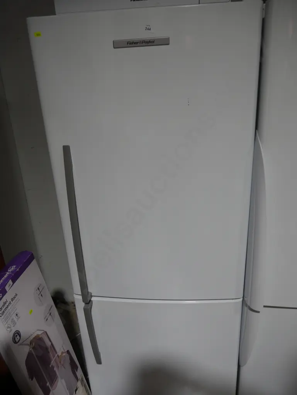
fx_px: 320
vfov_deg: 63.4
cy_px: 198
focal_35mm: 28
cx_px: 148
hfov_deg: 49.8
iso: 200
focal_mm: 14
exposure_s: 1/100
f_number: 3.5
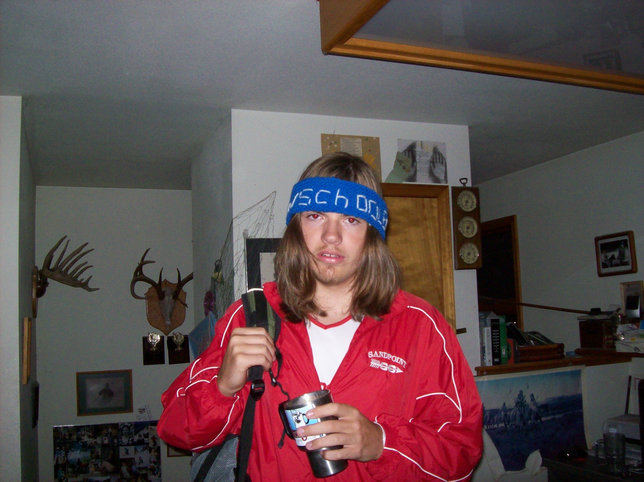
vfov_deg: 39.6
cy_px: 241
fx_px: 670
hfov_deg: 51.4
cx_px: 322
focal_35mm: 36
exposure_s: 1/64
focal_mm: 6
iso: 200
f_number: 2.7
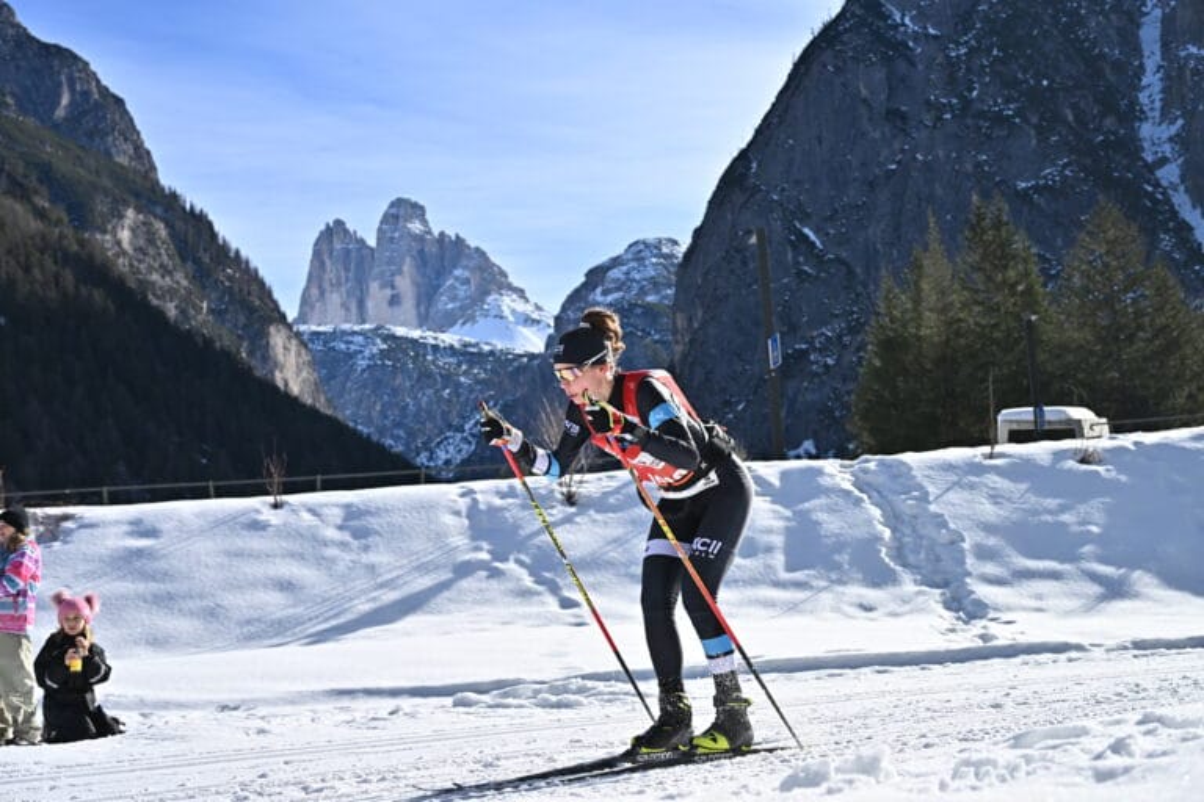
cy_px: 401
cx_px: 602
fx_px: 1706
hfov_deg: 38.9
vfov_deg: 26.5
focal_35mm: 51
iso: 180
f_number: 4.5
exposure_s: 1/1600
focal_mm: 51
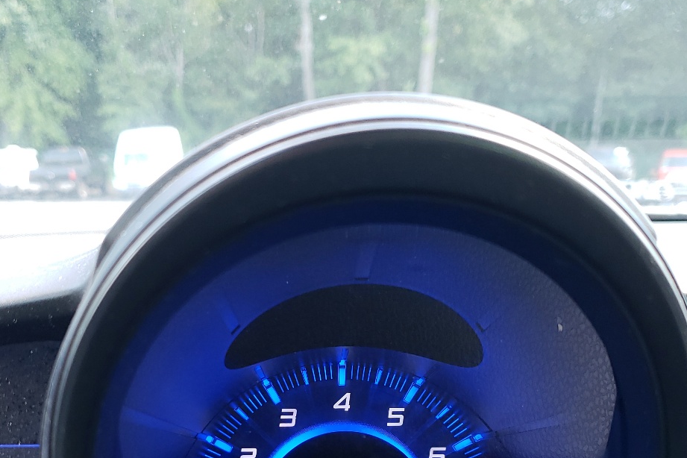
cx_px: 345
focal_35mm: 47
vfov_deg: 27.9
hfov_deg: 41.9
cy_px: 389
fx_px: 897
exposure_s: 1/60.2
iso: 60
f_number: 1.5
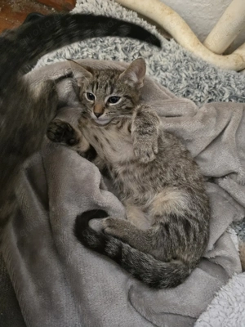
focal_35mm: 23
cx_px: 122
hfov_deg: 58.9
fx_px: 217
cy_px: 164
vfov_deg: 73.9
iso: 1250
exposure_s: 1/33.4
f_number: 1.7
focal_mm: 6.3
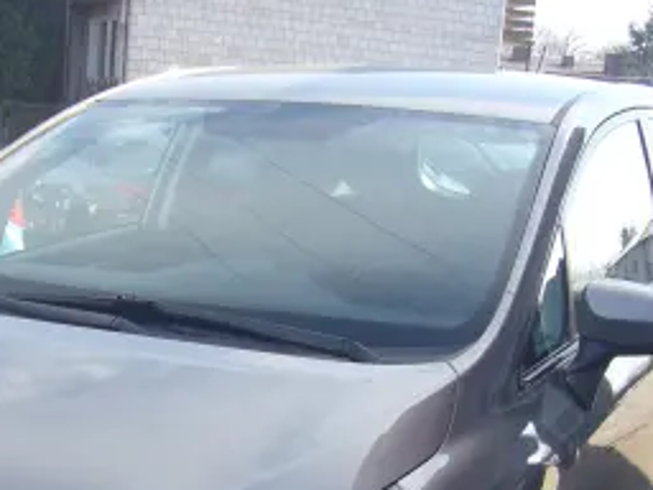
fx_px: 1320
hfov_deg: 27.3
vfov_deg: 20.4
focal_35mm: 70
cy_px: 485
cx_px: 148
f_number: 2.8
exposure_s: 1/320
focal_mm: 4.6
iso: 80
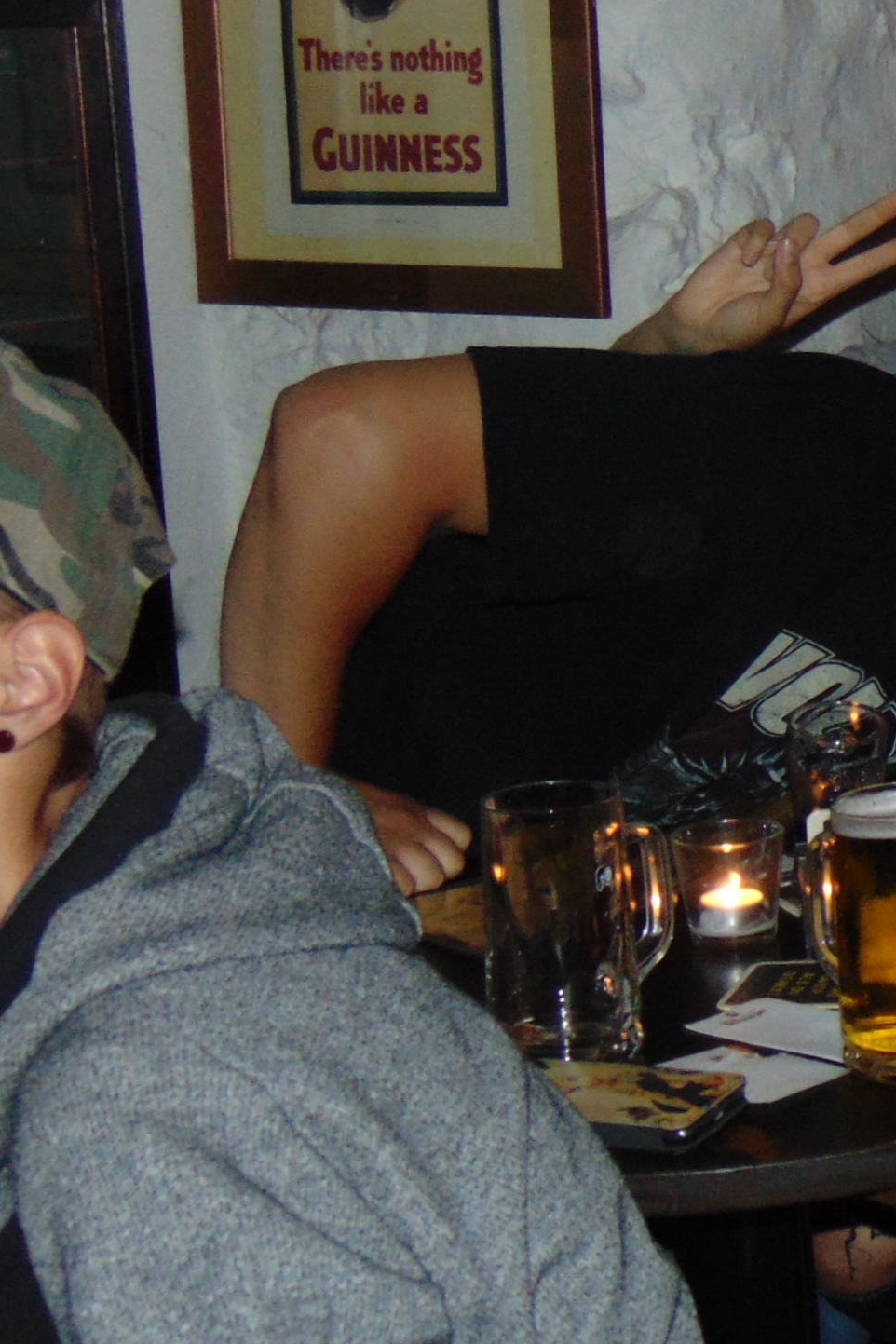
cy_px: 640
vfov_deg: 22.1
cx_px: 1548
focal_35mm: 92
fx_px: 3434
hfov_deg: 13.5
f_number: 3.2
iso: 200
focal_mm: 6.3
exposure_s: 1/8
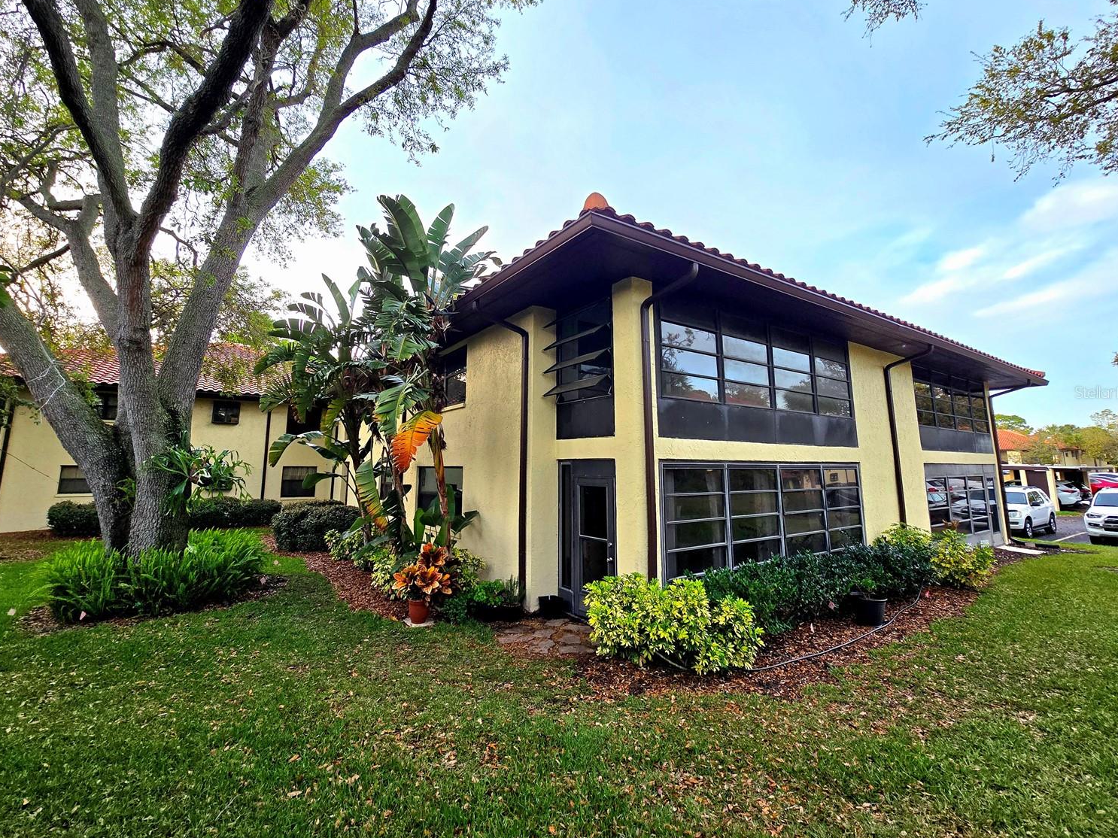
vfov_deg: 85.5
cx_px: 544
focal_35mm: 14
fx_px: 452
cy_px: 392
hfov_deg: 102.0
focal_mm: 2.2
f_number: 2.2
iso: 80
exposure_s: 1/120
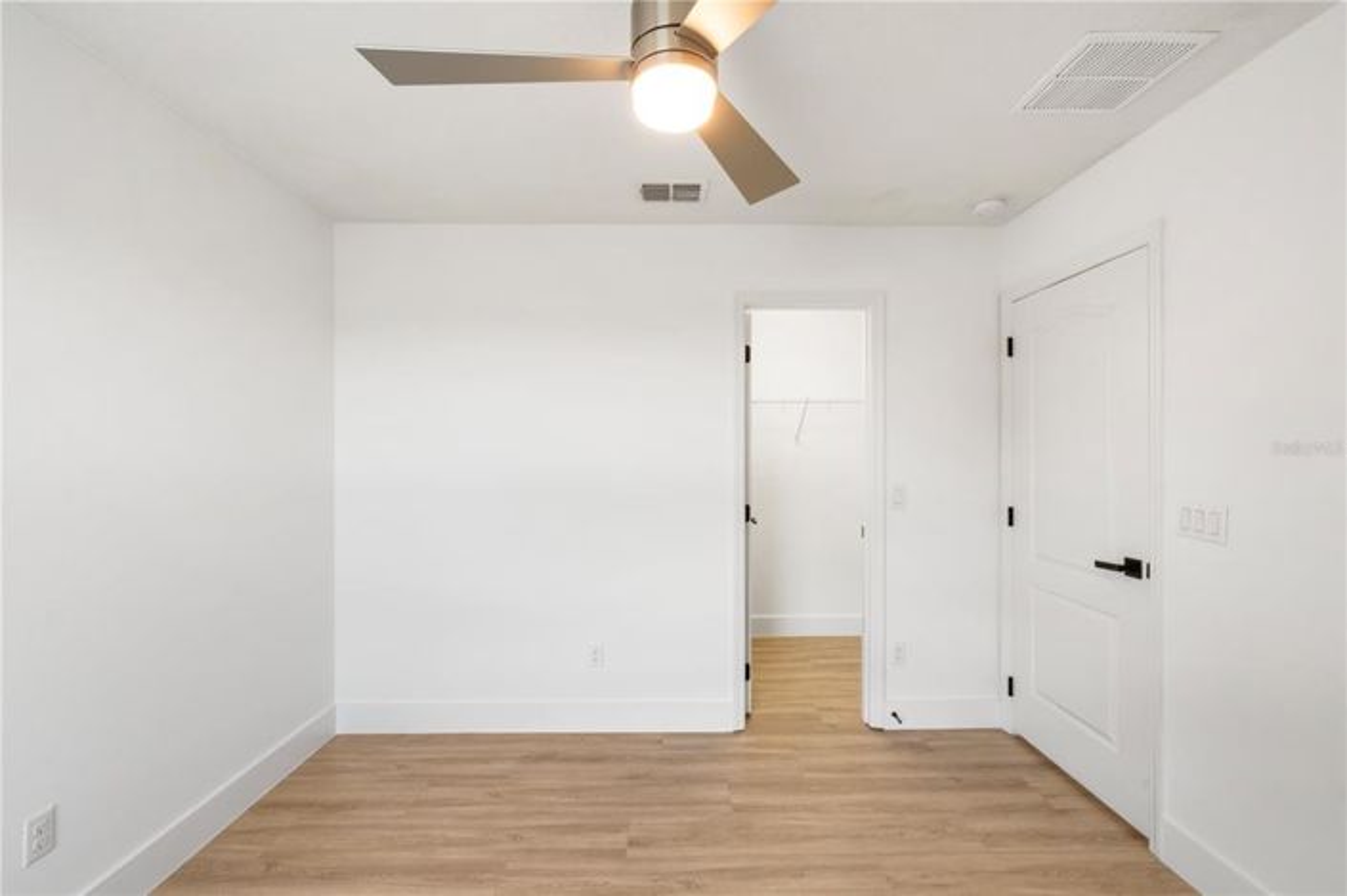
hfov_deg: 100.4
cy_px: 448
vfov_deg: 77.2
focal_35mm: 15
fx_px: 561
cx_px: 674
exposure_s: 1/4
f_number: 9
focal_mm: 10
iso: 320
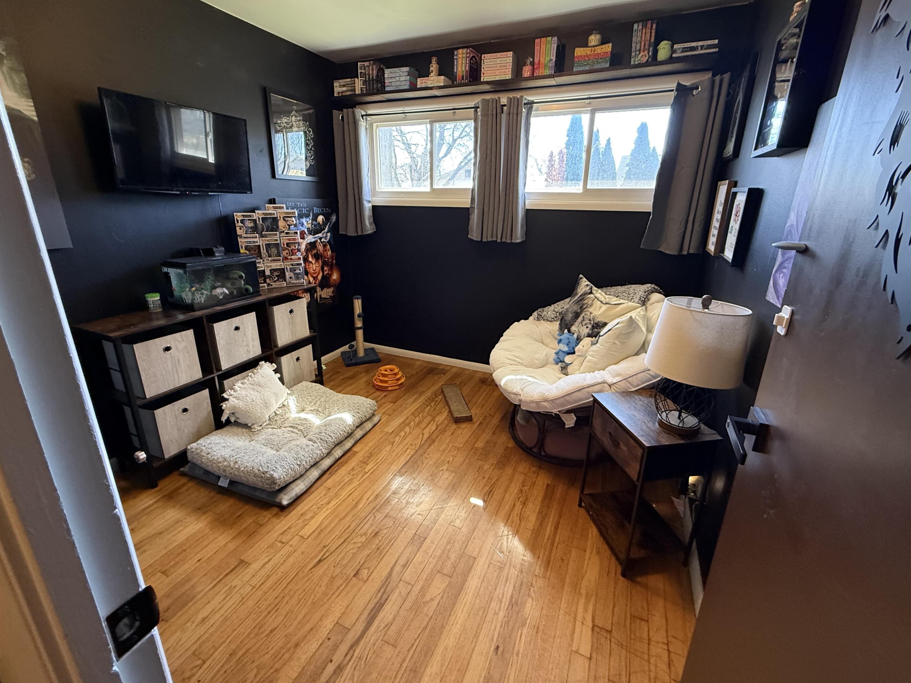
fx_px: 395
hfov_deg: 98.2
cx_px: 461
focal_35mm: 15
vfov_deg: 81.7
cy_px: 323
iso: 400
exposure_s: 1/60
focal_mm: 2.22
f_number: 2.2
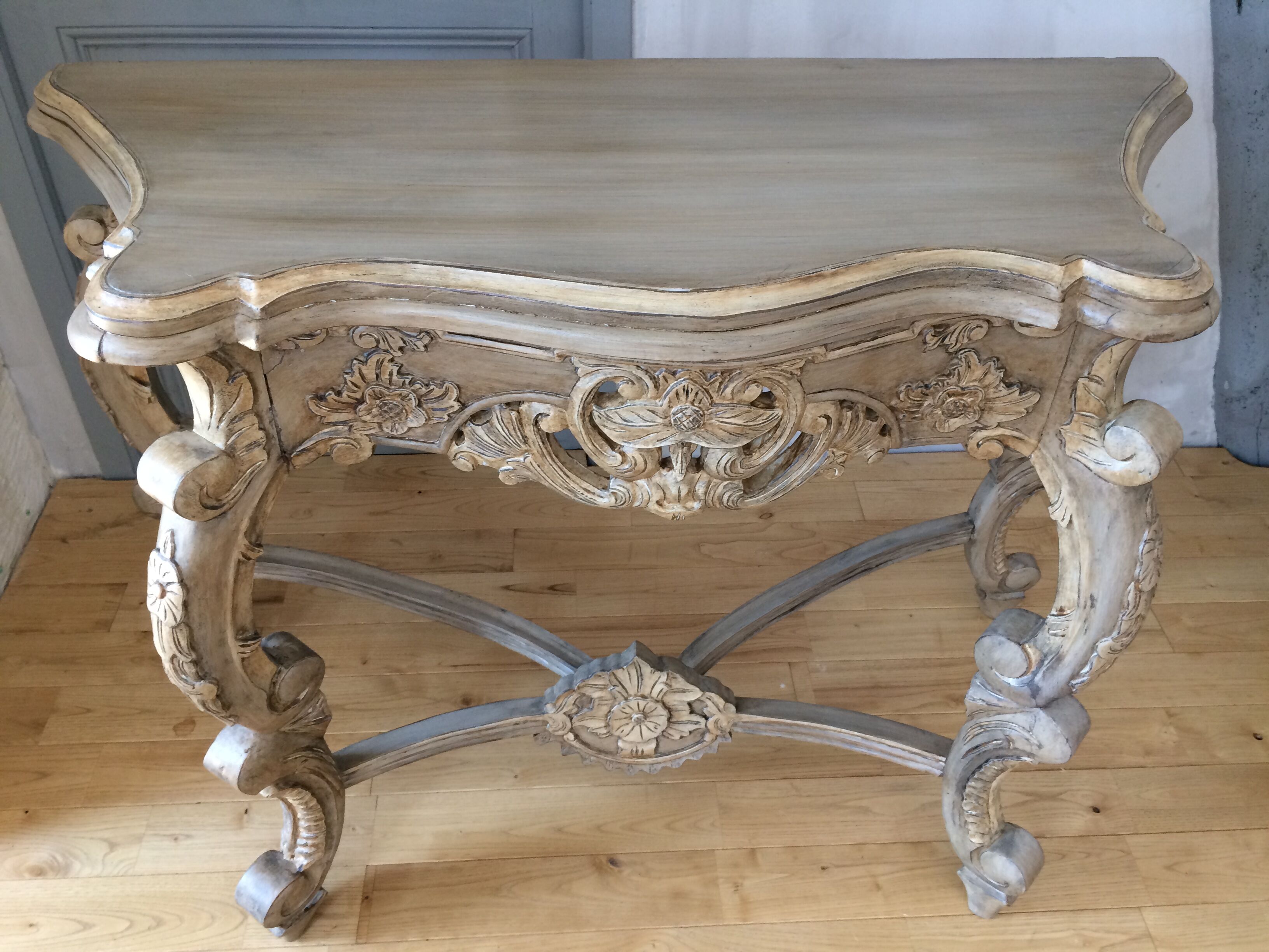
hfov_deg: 61.7
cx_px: 634
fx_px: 1063
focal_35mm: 29
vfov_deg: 48.2
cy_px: 476
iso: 125
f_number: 2.2
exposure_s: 1/33
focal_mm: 4.15
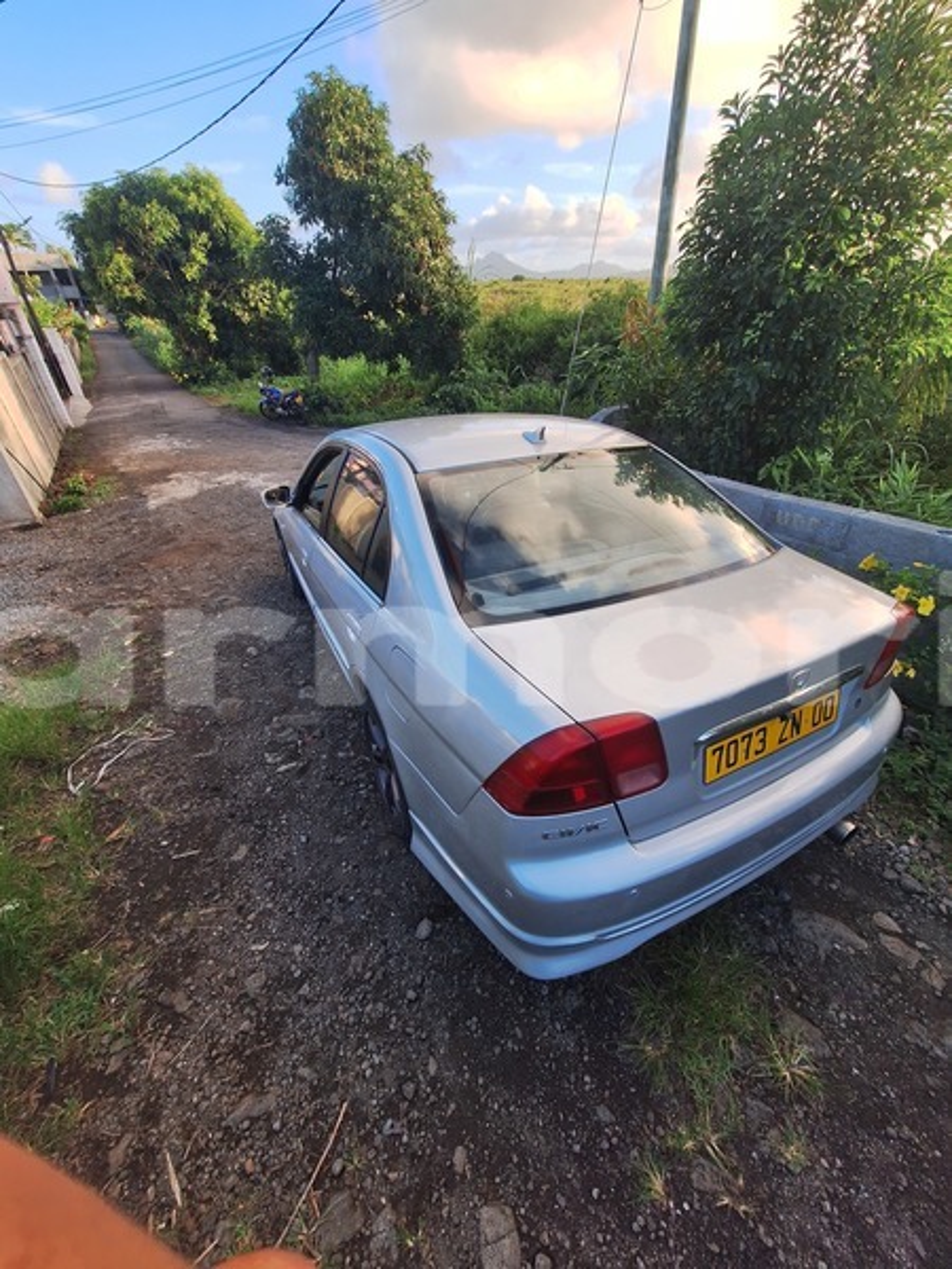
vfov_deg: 106.2
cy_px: 634
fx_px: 477
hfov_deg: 89.9
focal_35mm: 13
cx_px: 476
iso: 40
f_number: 2.2
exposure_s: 1/289
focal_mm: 1.74
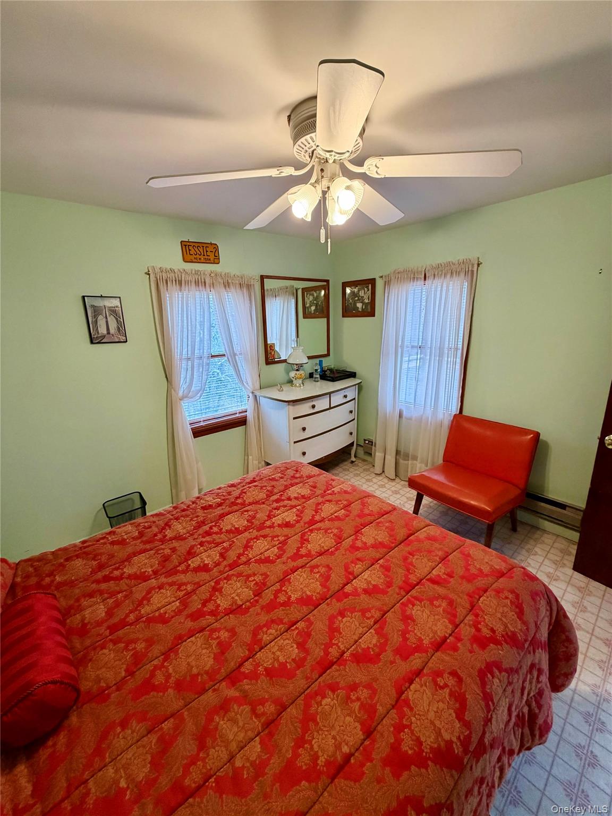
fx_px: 330
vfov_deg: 102.1
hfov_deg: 85.7
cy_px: 408
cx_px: 306
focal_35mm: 14
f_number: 2.2
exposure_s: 1/120
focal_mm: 2.22
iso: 200
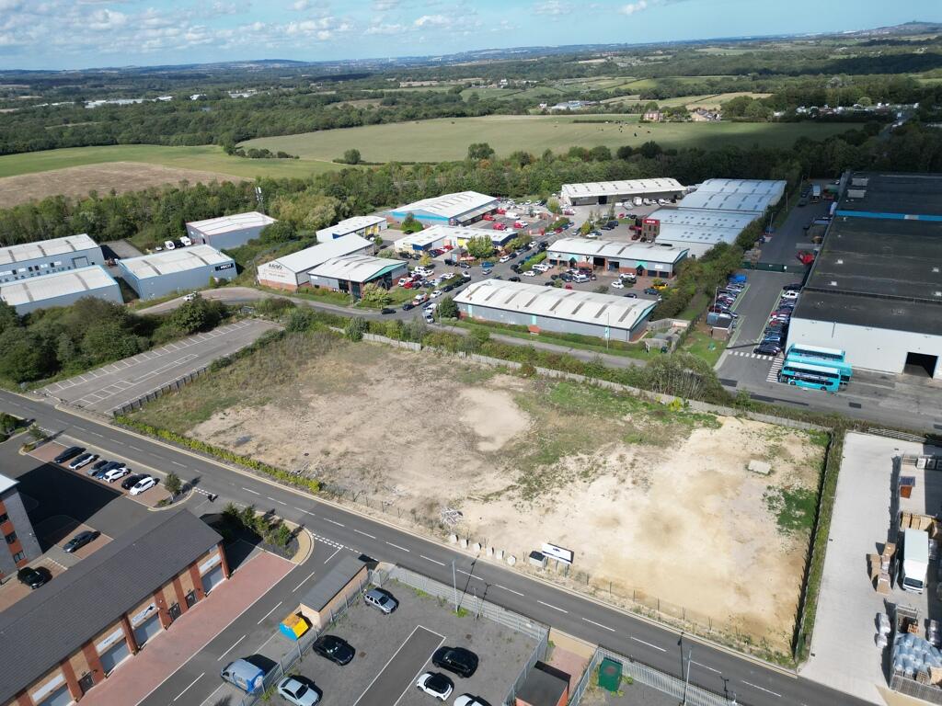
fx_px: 653
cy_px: 353
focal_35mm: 24
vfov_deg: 56.8
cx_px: 471
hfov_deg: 71.6
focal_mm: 6.72
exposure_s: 1/3200
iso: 140
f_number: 1.7
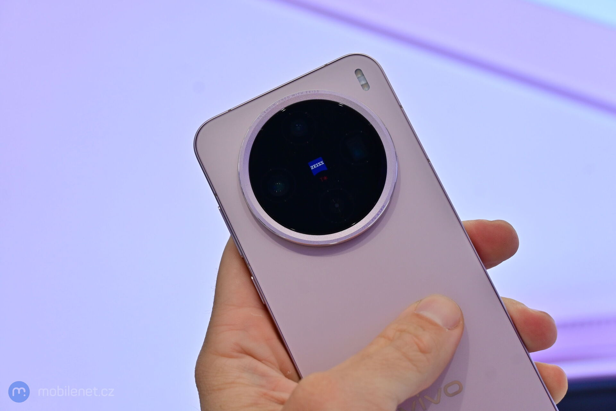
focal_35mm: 46
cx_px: 308
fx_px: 783
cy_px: 206
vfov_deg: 29.4
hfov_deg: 43.0
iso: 320
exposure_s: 1/160
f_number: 6.3
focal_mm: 30.5
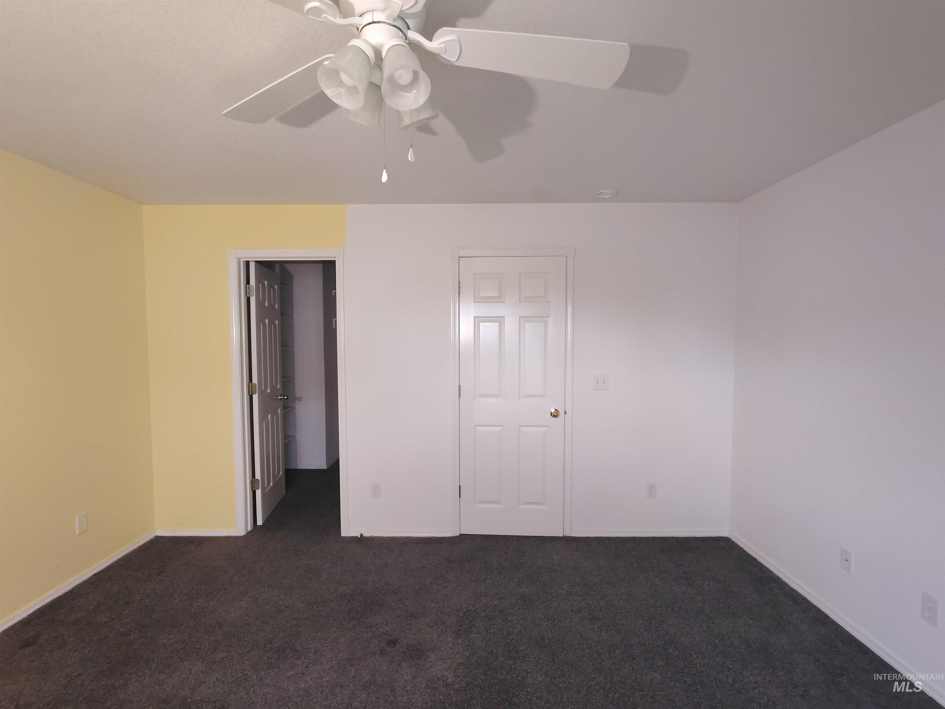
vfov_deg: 78.1
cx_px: 472
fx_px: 437
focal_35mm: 16
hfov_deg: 94.5
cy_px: 354
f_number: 2.2
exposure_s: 1/60
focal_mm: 2.13
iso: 485
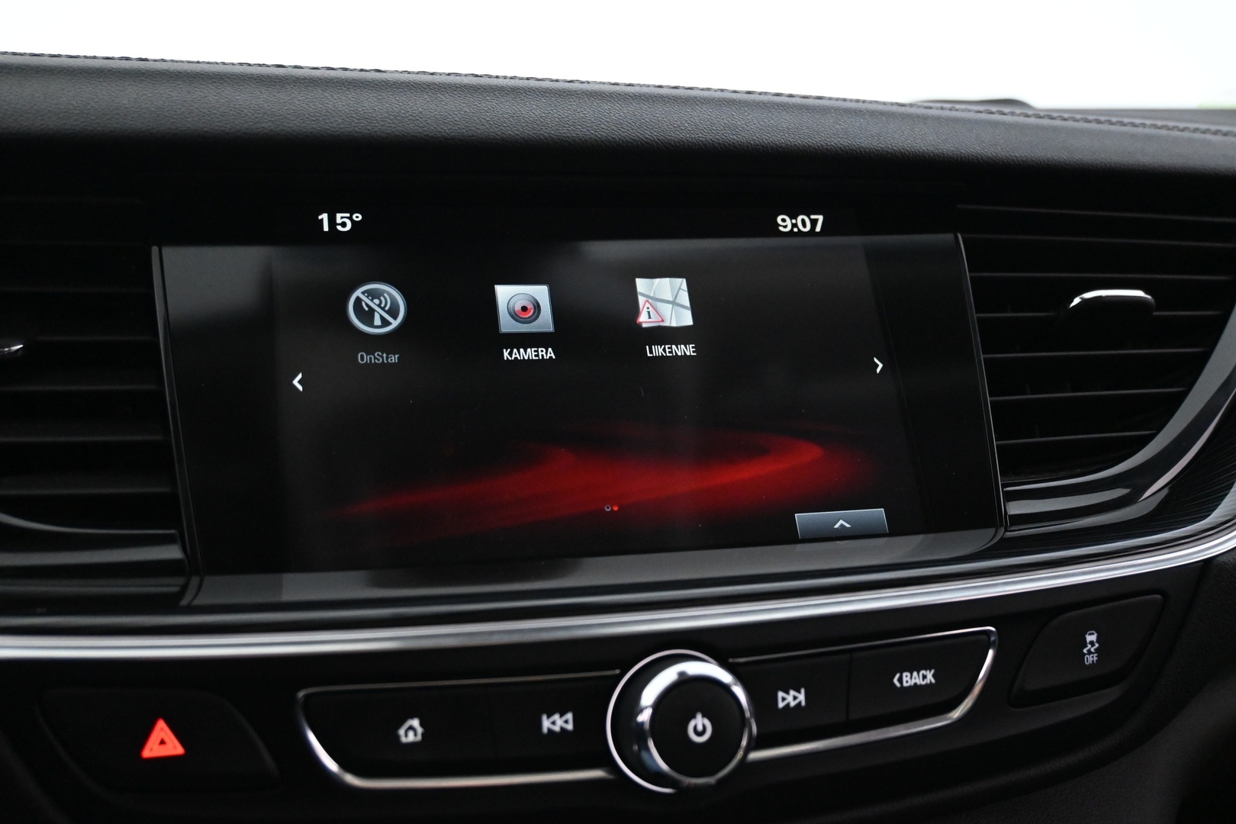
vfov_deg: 36.9
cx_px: 618
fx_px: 1236
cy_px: 412
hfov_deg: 53.1
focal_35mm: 36
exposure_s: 1/40
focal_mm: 24
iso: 4000
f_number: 4.2
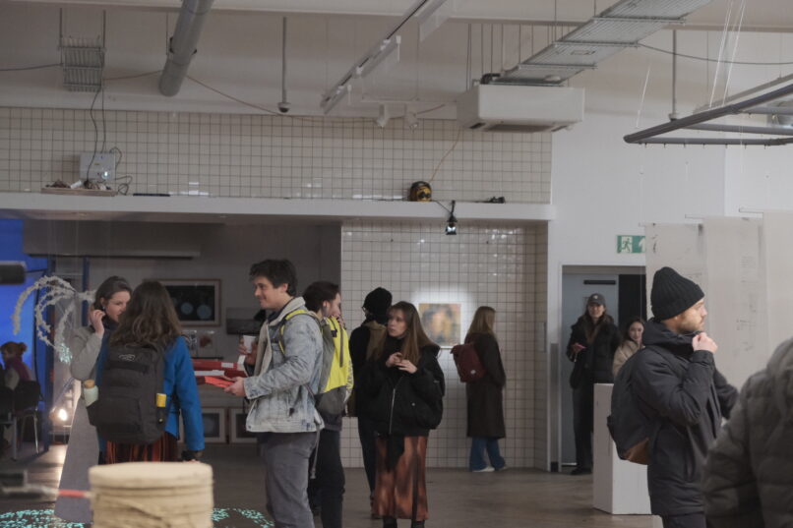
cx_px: 396
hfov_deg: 24.5
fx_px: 1828
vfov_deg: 16.4
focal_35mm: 83
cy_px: 264
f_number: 4
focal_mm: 55
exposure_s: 1/70
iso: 3200
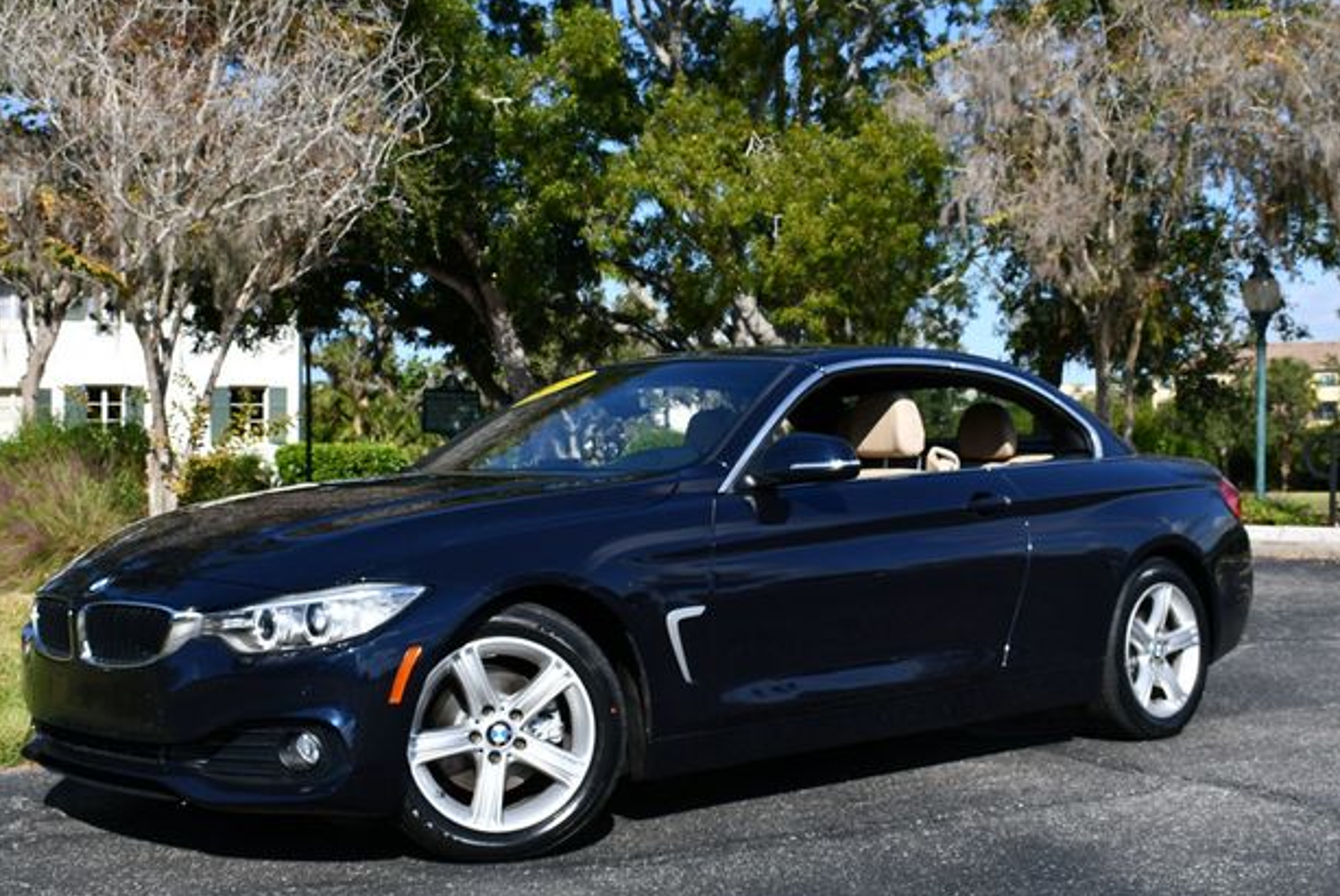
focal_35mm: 50
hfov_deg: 39.5
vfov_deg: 27.1
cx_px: 646
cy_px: 460
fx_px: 1863
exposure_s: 1/320
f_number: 9
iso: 100
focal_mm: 24
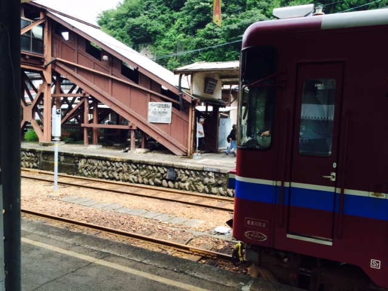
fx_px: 336
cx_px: 194
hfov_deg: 60.0
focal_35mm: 30
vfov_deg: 46.8
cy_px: 146
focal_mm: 4.12
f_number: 2.2
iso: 32
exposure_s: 1/366
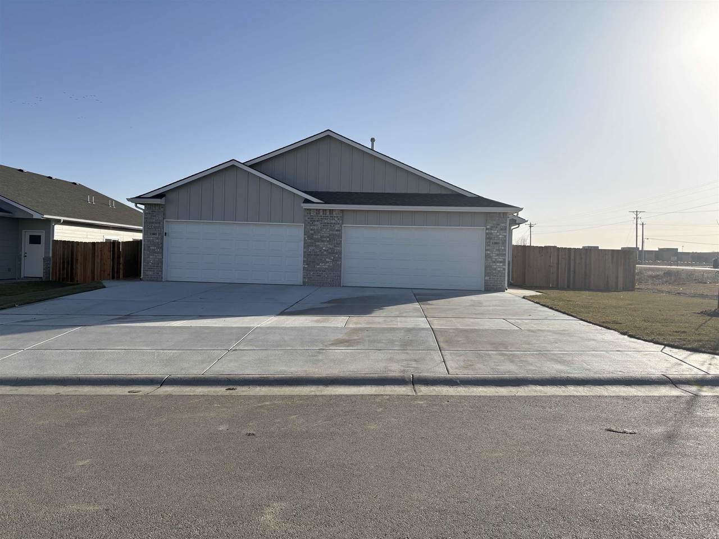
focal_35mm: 26
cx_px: 360
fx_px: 540
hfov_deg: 67.3
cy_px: 270
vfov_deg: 53.1
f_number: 1.6
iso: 50
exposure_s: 1/5348
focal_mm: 5.96
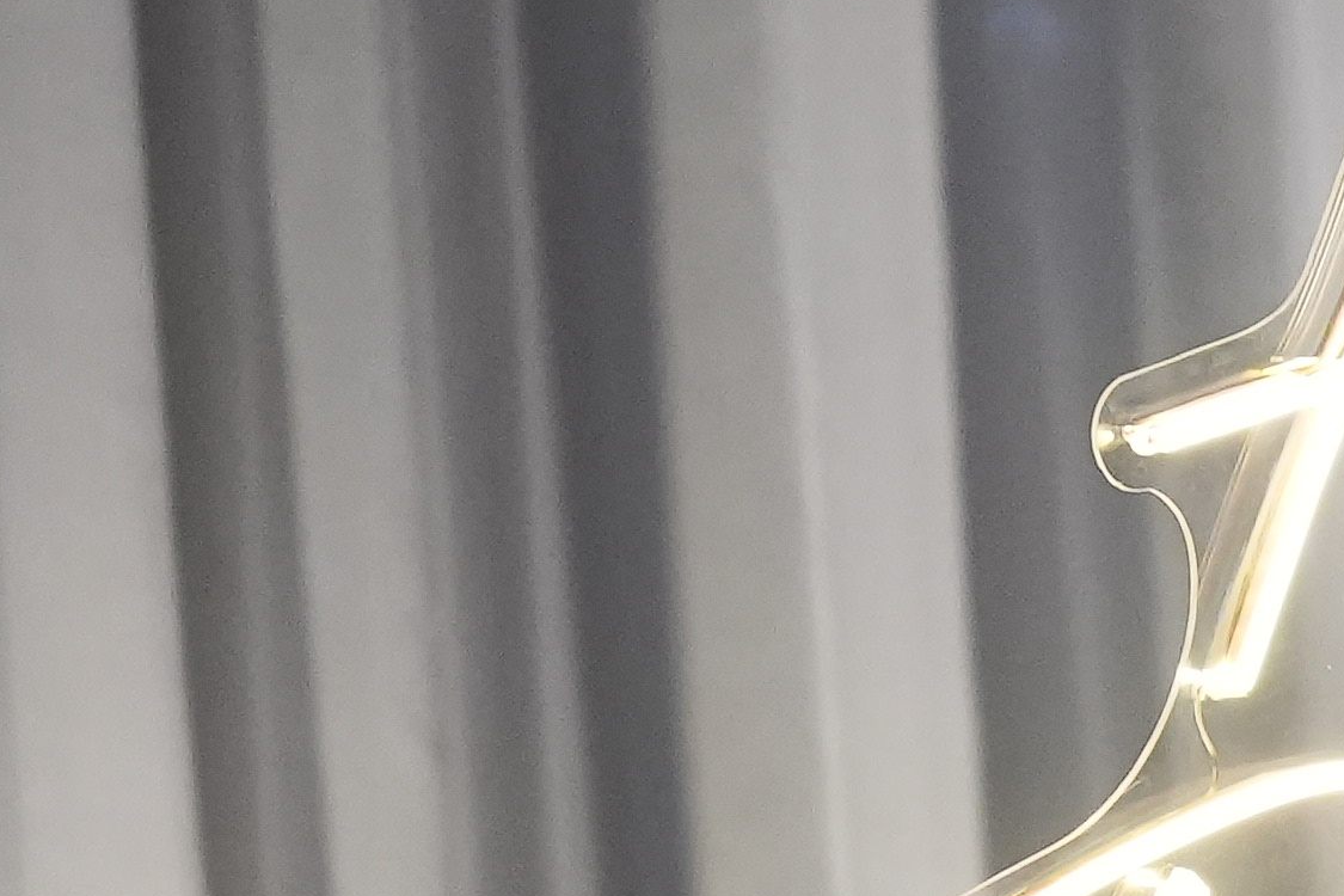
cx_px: 3985
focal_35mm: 408
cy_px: 1999
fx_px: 15235
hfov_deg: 4.8
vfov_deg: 3.3
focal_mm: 65.5
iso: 4000
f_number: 3.2
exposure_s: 1/100
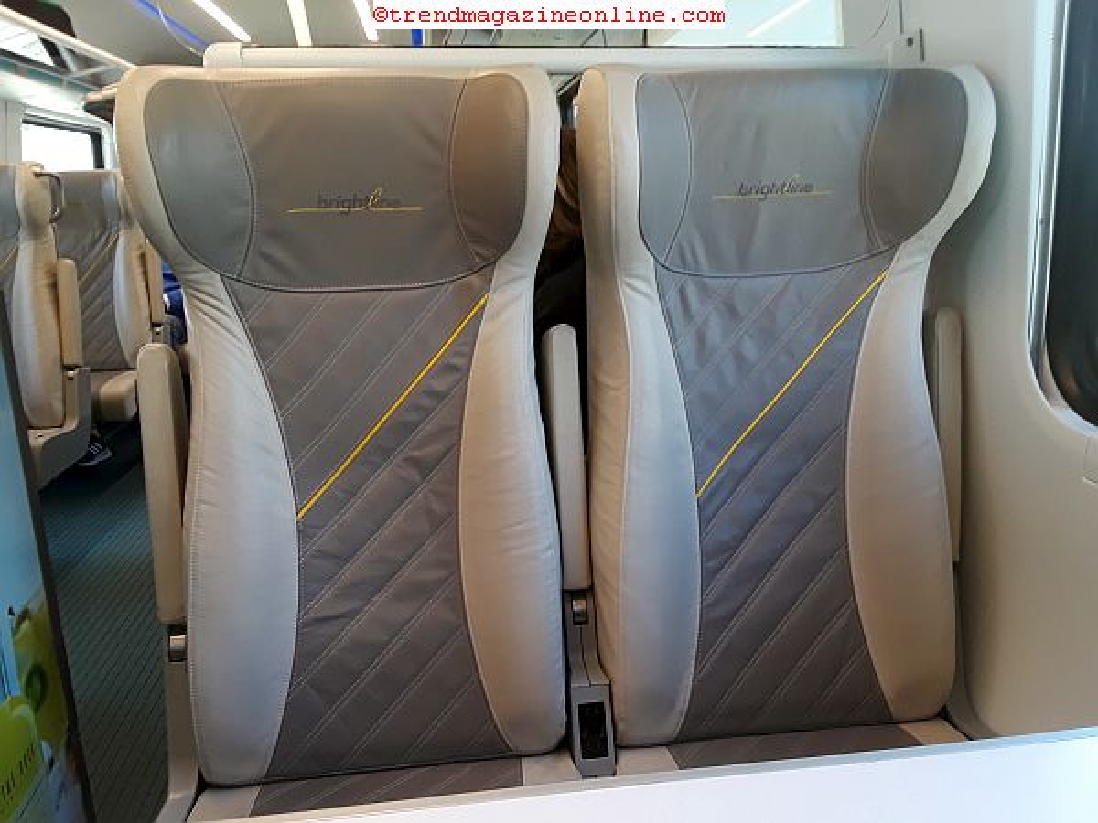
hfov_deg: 63.4
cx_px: 549
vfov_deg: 49.7
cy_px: 412
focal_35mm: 28
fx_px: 888
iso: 50
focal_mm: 2.9
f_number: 1.9
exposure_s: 1/30
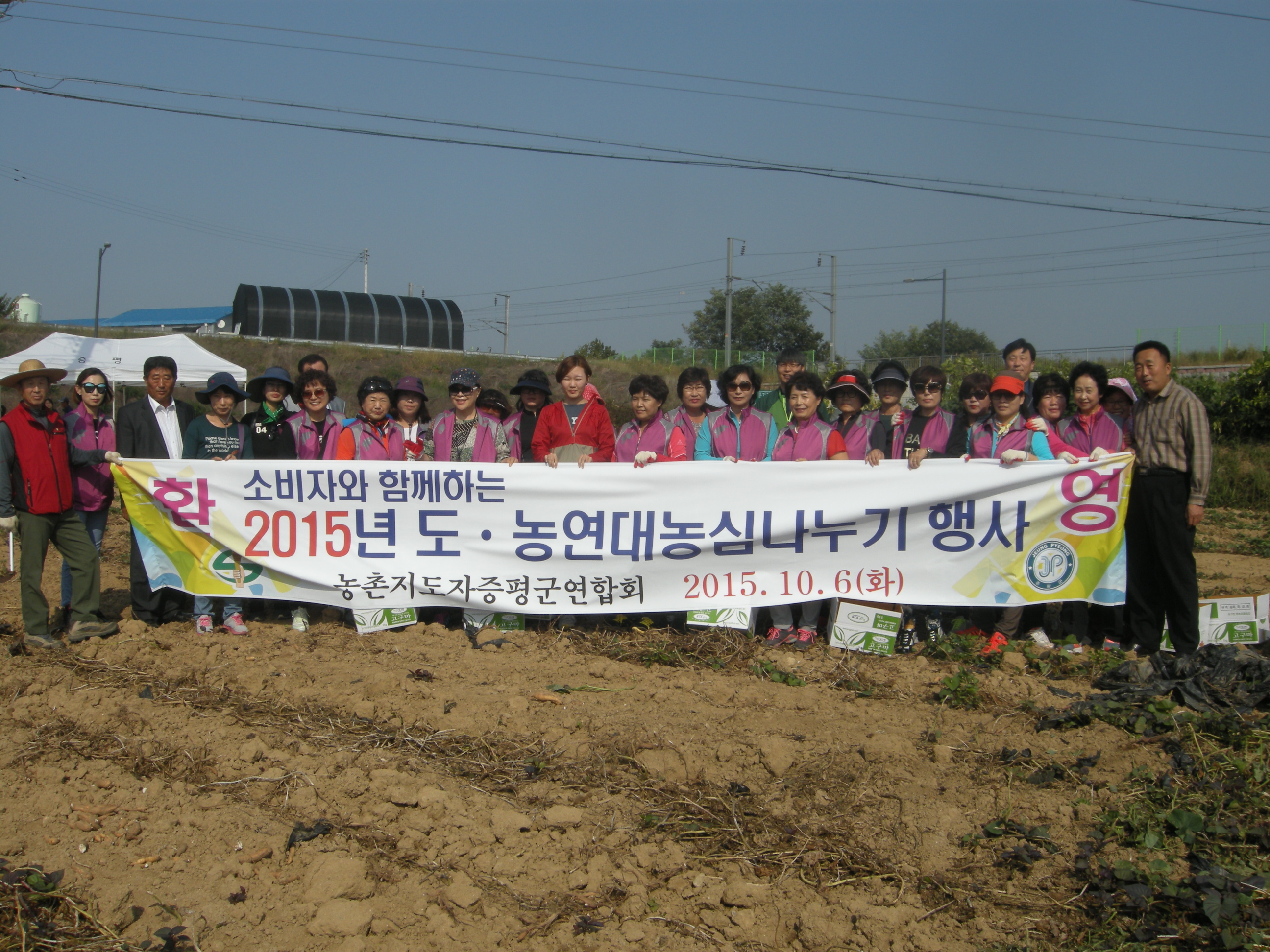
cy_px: 476
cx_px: 635
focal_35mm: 35
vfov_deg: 40.7
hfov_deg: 52.6
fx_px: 1284
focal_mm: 7.5
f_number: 6.8
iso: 64
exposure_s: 1/328
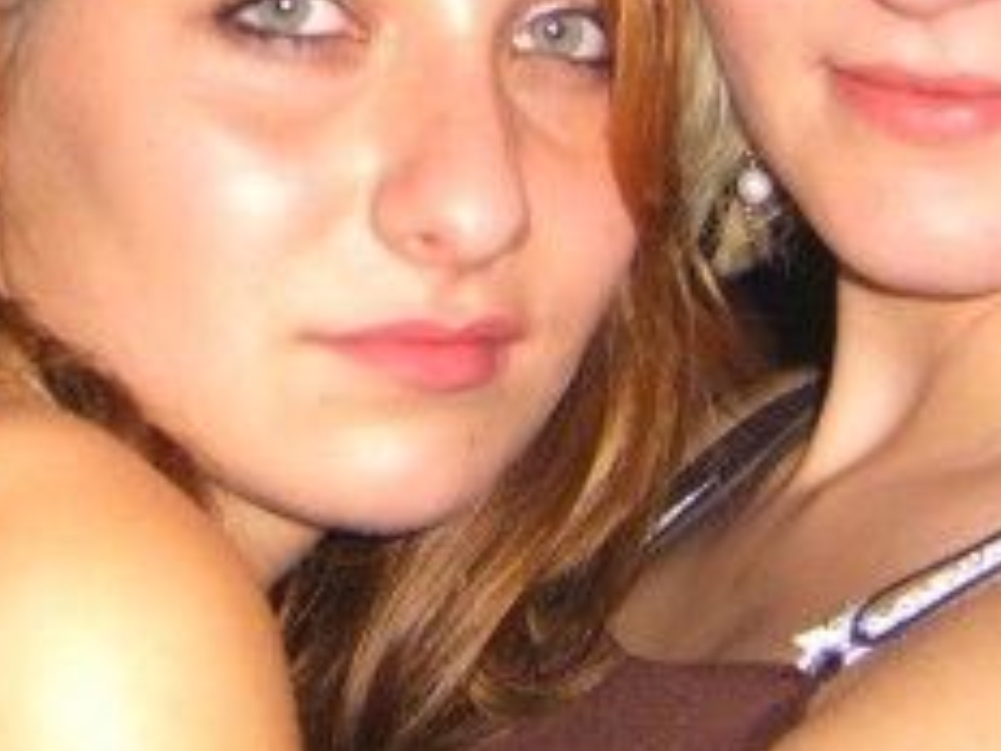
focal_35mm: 131
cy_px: -78
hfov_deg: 14.9
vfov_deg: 11.2
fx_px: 3788
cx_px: 78
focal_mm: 7.9
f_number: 2.8
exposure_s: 1/60
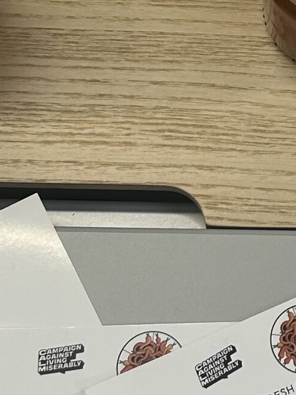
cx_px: 415
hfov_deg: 10.8
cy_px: 46
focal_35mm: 133
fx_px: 1516
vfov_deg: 14.7
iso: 50
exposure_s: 1/100
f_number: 1.5
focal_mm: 5.7
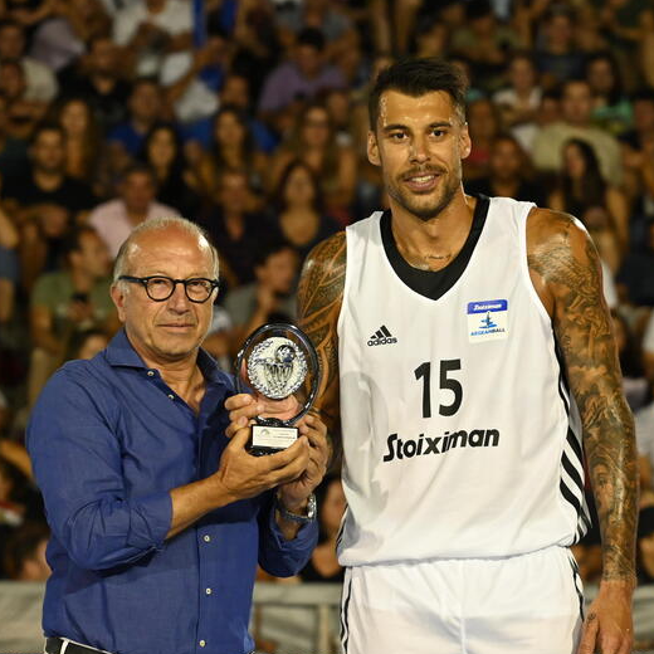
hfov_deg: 8.9
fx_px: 4189
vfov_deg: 8.9
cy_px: 393
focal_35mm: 196
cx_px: 373
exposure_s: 1/320
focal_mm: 120
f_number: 4
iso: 3200
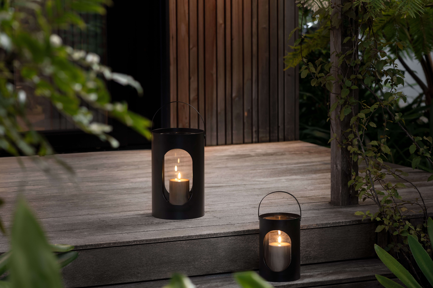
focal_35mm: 105
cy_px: 144
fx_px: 1263
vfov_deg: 13.0
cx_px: 216
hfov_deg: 19.5
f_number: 5
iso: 200
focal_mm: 105
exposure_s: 1/2
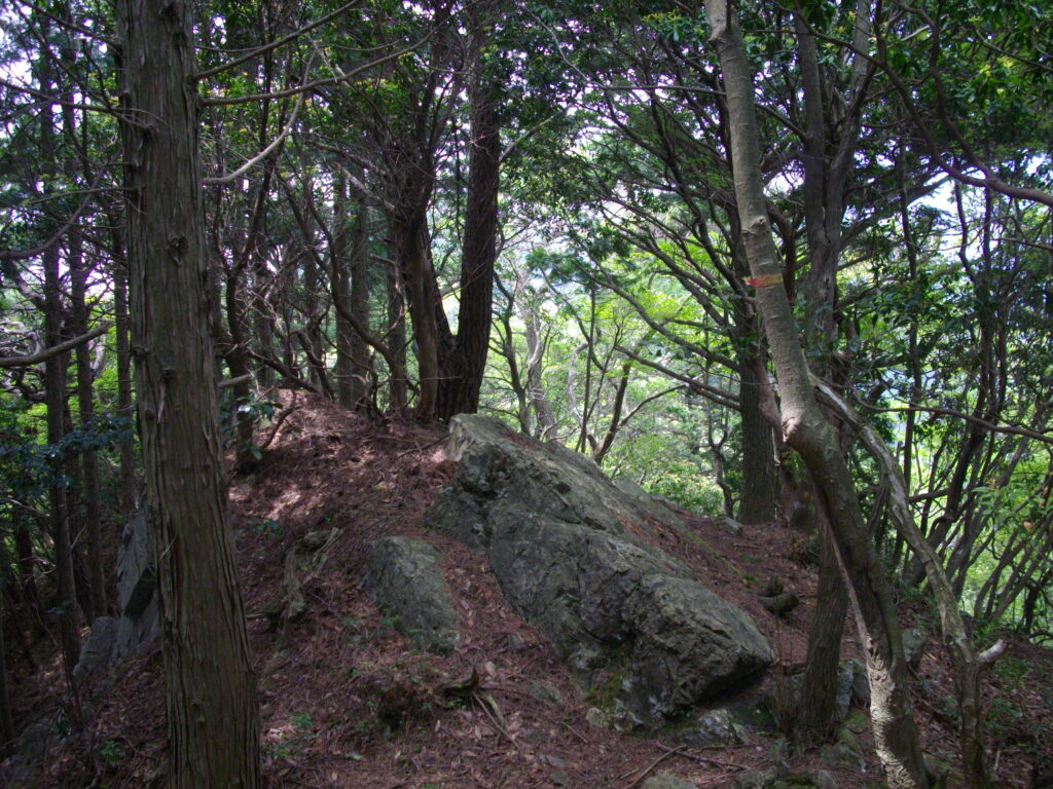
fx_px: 1126
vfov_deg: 38.7
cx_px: 526
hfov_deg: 50.1
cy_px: 394
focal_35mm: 37
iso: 143
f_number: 2.8
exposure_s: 1/125
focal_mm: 6.2
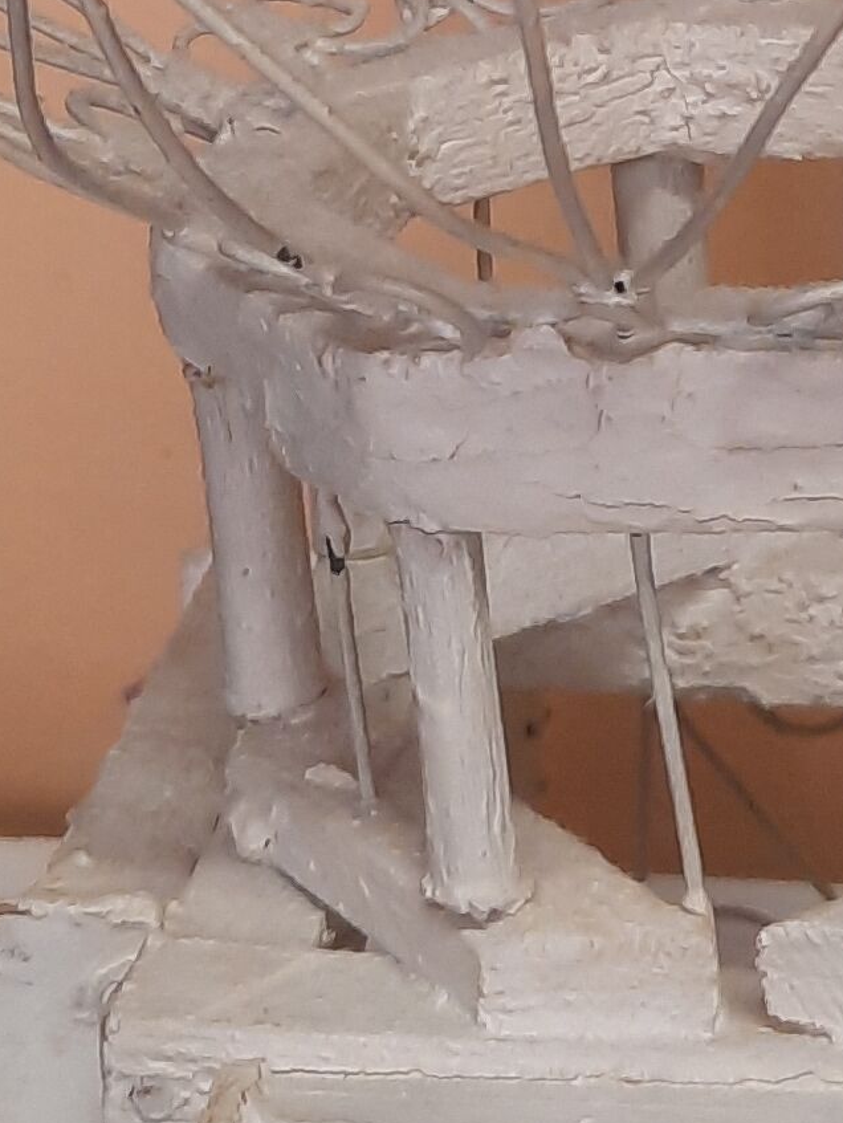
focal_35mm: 118
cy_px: -68
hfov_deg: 12.4
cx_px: 815
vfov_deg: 16.3
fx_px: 3829
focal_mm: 4.6
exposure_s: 1/50
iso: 200
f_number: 2
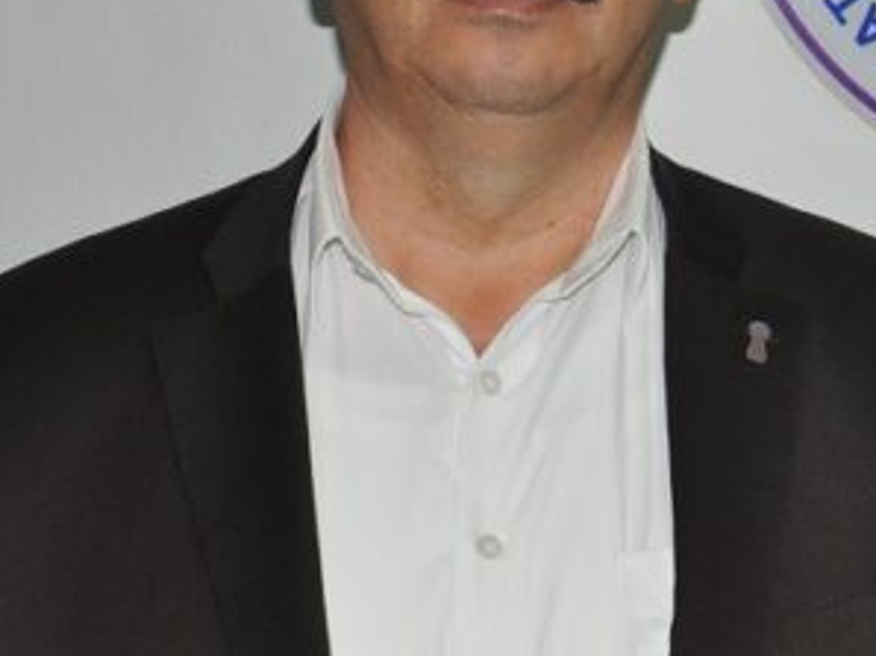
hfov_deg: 12.7
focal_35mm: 156
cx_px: 497
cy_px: 143
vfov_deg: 9.5
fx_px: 3945
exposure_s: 1/60
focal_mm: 42
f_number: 4.8
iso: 800
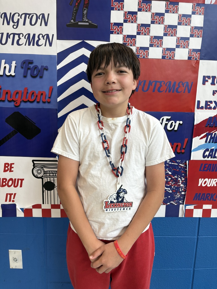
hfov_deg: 53.1
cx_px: 108
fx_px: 217
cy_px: 144
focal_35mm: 26
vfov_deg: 67.3
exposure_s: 1/120
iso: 80
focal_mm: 5.96
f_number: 1.6
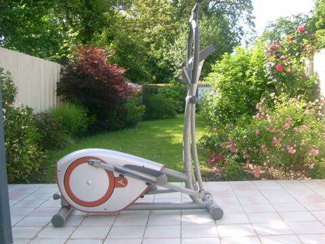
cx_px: 162
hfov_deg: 46.8
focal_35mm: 40
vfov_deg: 36.0
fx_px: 376
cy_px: 122
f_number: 4
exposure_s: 1/125
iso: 50
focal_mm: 8.25
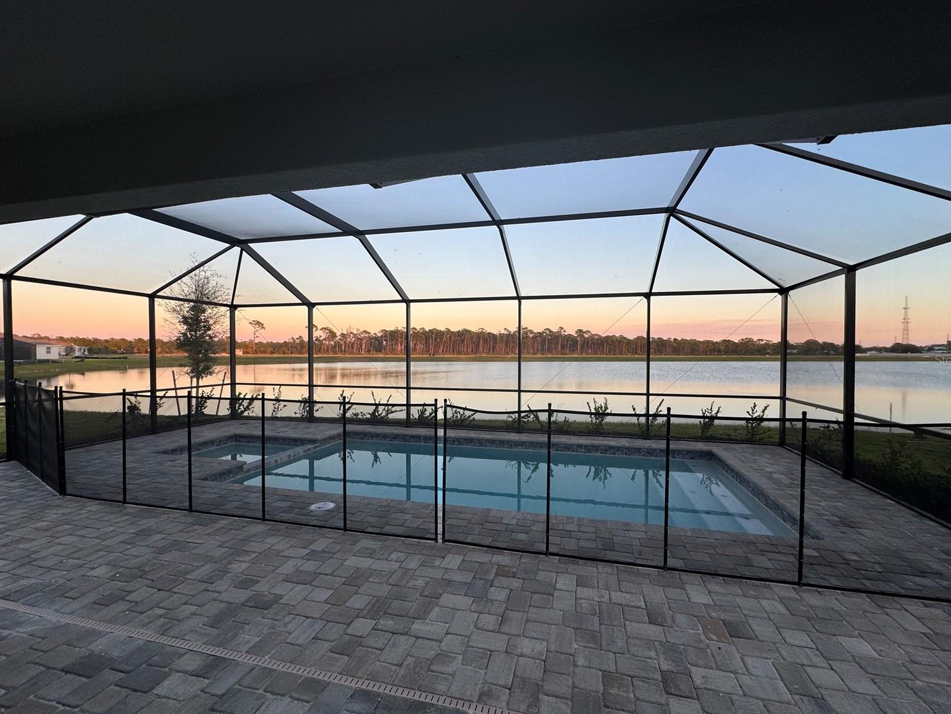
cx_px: 485
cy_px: 360
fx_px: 412
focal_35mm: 15
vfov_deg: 81.8
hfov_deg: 98.2
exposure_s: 1/134
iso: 40
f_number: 2.2
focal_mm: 2.22
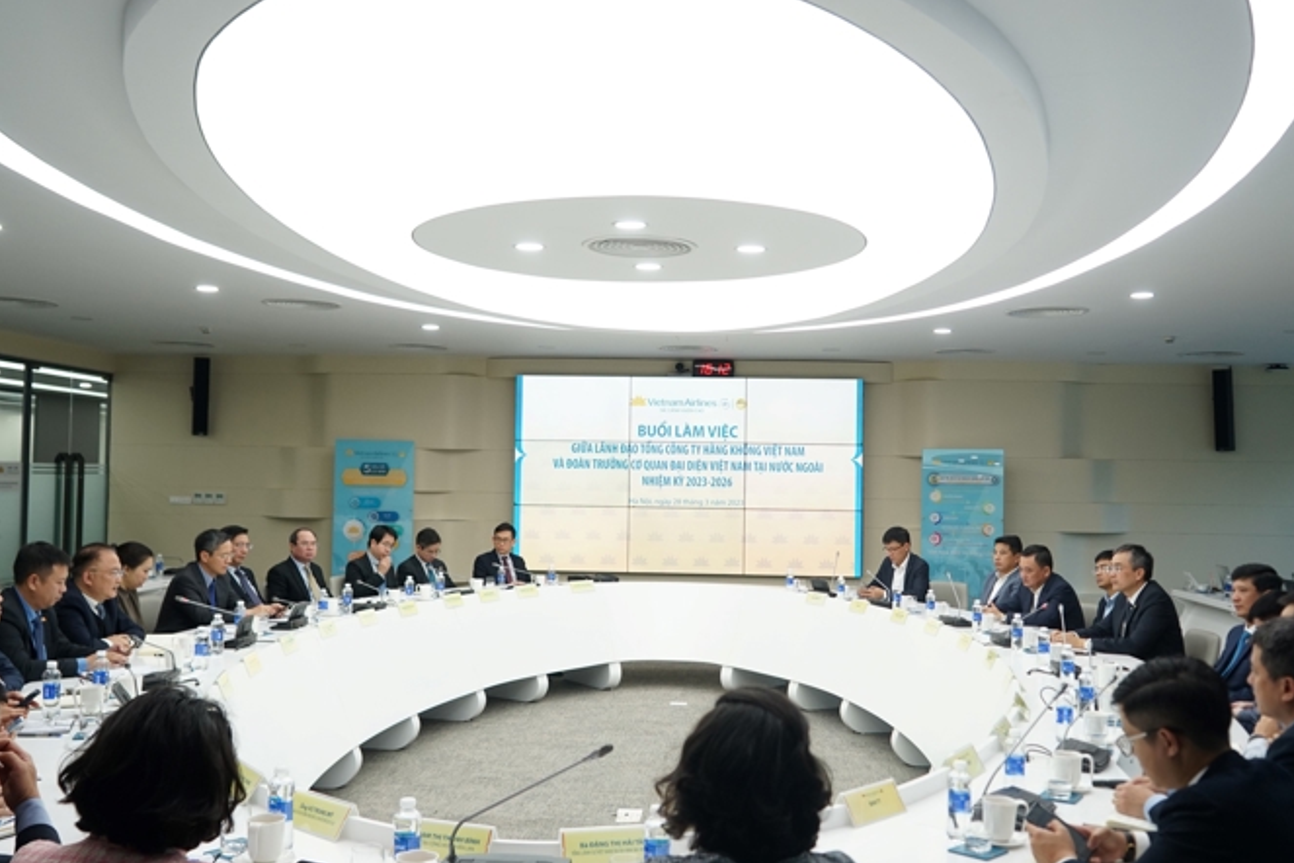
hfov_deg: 54.4
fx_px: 1258
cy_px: 450
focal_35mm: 35
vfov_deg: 37.8
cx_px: 667
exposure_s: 1/80
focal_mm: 29
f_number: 4
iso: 500
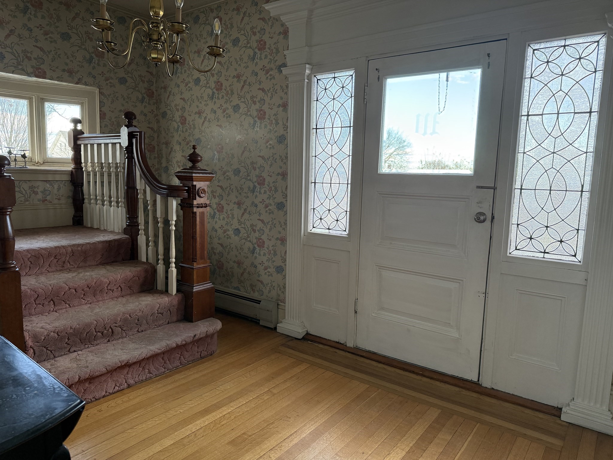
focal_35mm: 24
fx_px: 425
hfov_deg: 71.6
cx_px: 306
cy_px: 230
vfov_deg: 56.8
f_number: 1.78
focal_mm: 6.76
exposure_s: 1/124
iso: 200
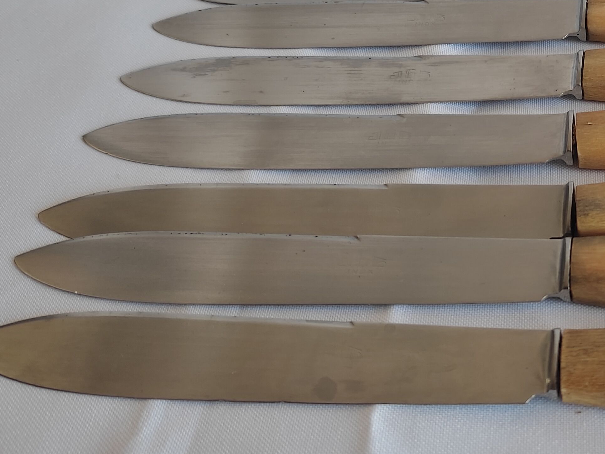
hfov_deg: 35.3
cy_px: 94
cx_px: 508
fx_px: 909
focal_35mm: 52
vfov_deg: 27.5
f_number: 1.79
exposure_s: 1/33
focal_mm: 4.7
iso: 190
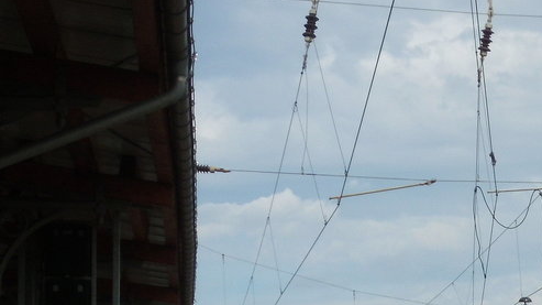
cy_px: 449
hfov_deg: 12.6
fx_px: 2399
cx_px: 624
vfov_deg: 7.2
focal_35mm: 167
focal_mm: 11.2
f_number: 5.1
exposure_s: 1/789
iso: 100
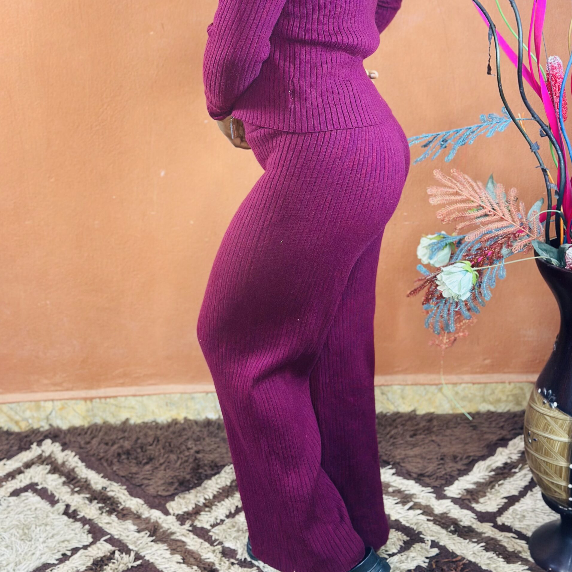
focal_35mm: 57
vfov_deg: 29.8
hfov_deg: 30.0
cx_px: 288
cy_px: 192
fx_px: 1066
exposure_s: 1/50
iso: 160
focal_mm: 6.86
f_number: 1.78
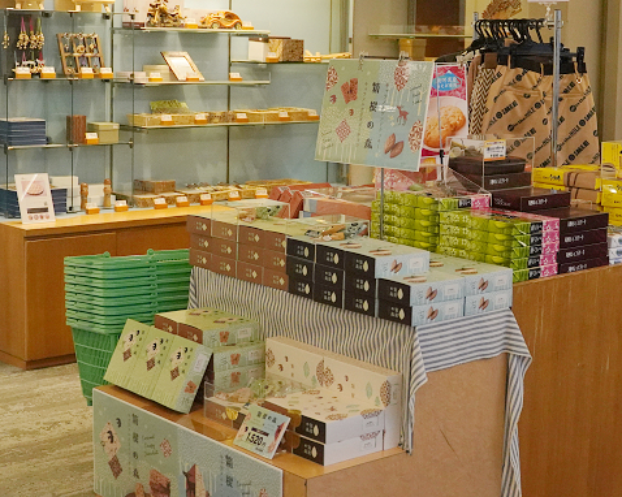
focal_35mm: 66
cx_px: 442
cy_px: 167
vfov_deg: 23.0
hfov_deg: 28.4
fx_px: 1214
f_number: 2.8
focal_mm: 28
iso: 4000
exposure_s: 1/160
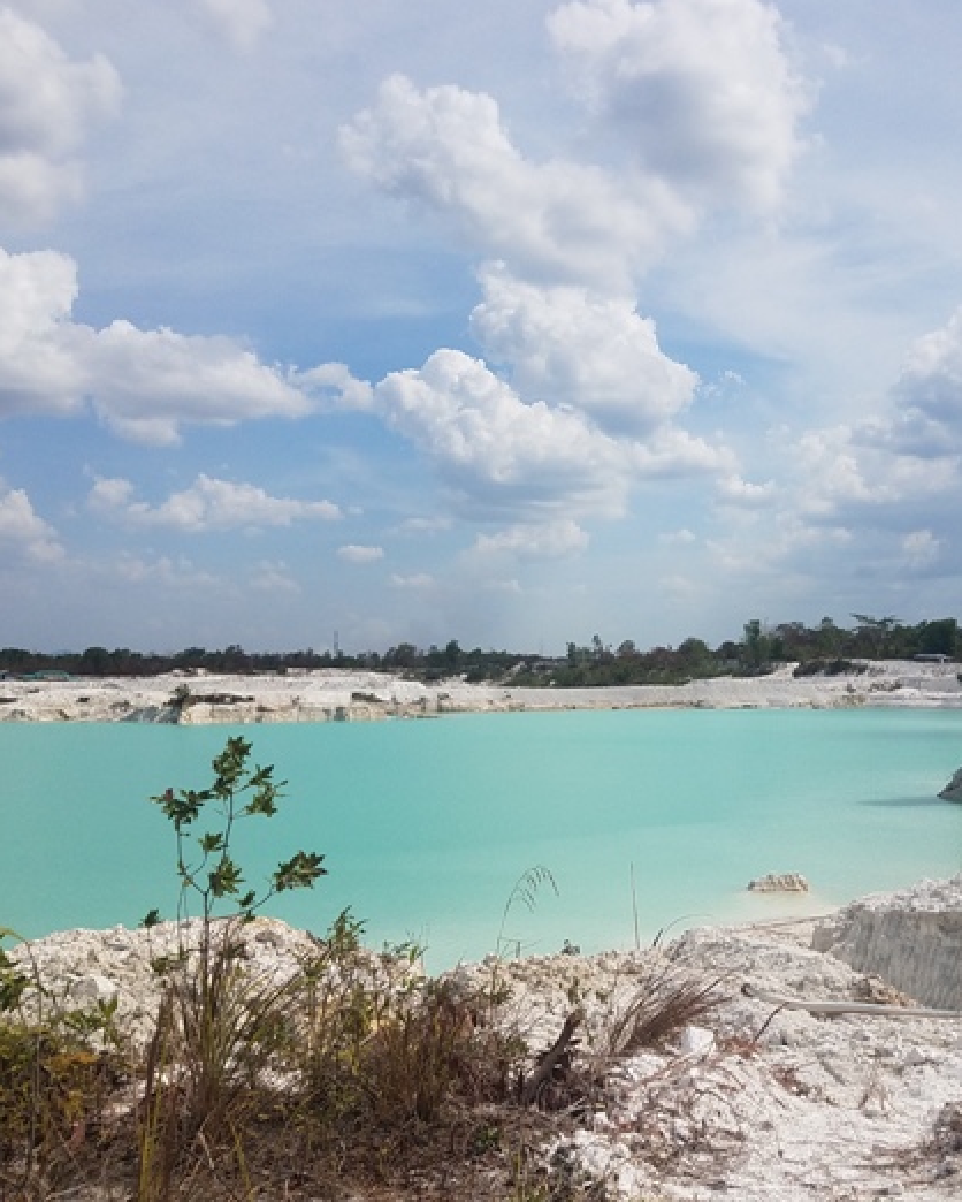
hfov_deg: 42.8
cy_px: 600
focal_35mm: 34
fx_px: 1209
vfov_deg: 52.8
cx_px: 635
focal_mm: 4.2
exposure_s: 1/4112
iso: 40
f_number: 1.7
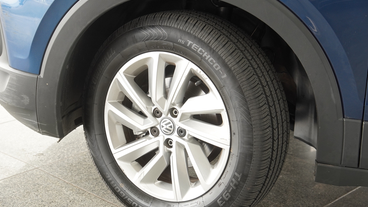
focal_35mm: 76
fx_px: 742
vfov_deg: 15.9
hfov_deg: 27.9
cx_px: 184
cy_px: 109
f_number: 4
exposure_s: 1/160
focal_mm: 48
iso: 400
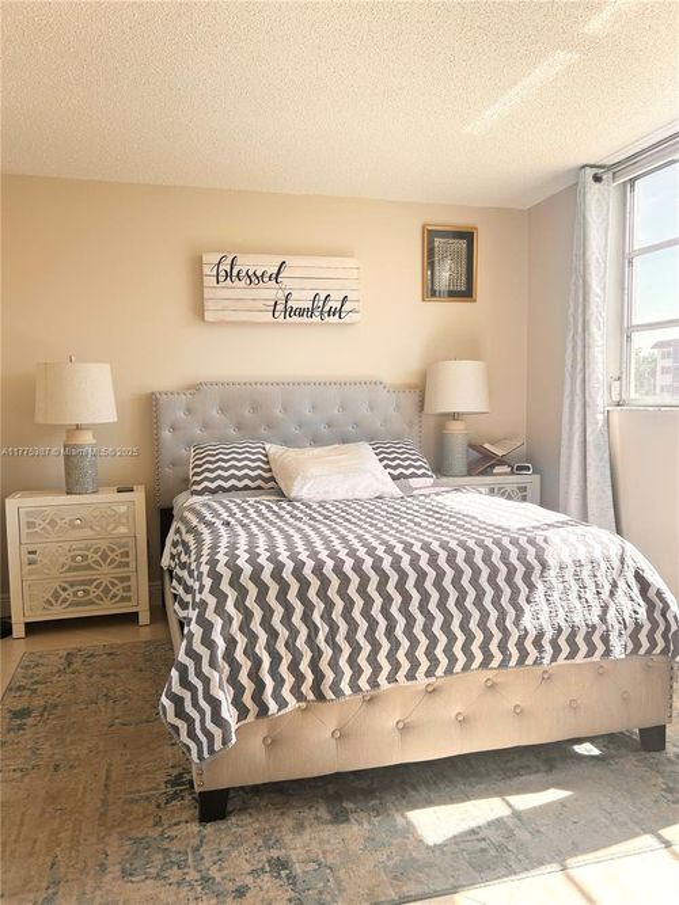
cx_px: 340
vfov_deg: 67.3
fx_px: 680
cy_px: 452
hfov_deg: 53.0
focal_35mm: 26
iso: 50
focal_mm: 5.7
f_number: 1.5
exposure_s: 1/394
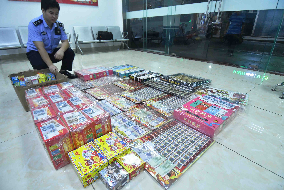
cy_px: 95
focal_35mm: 18
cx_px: 142
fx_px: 142
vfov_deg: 67.4
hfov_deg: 90.0
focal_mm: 12
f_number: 5
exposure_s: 1/100
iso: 2000
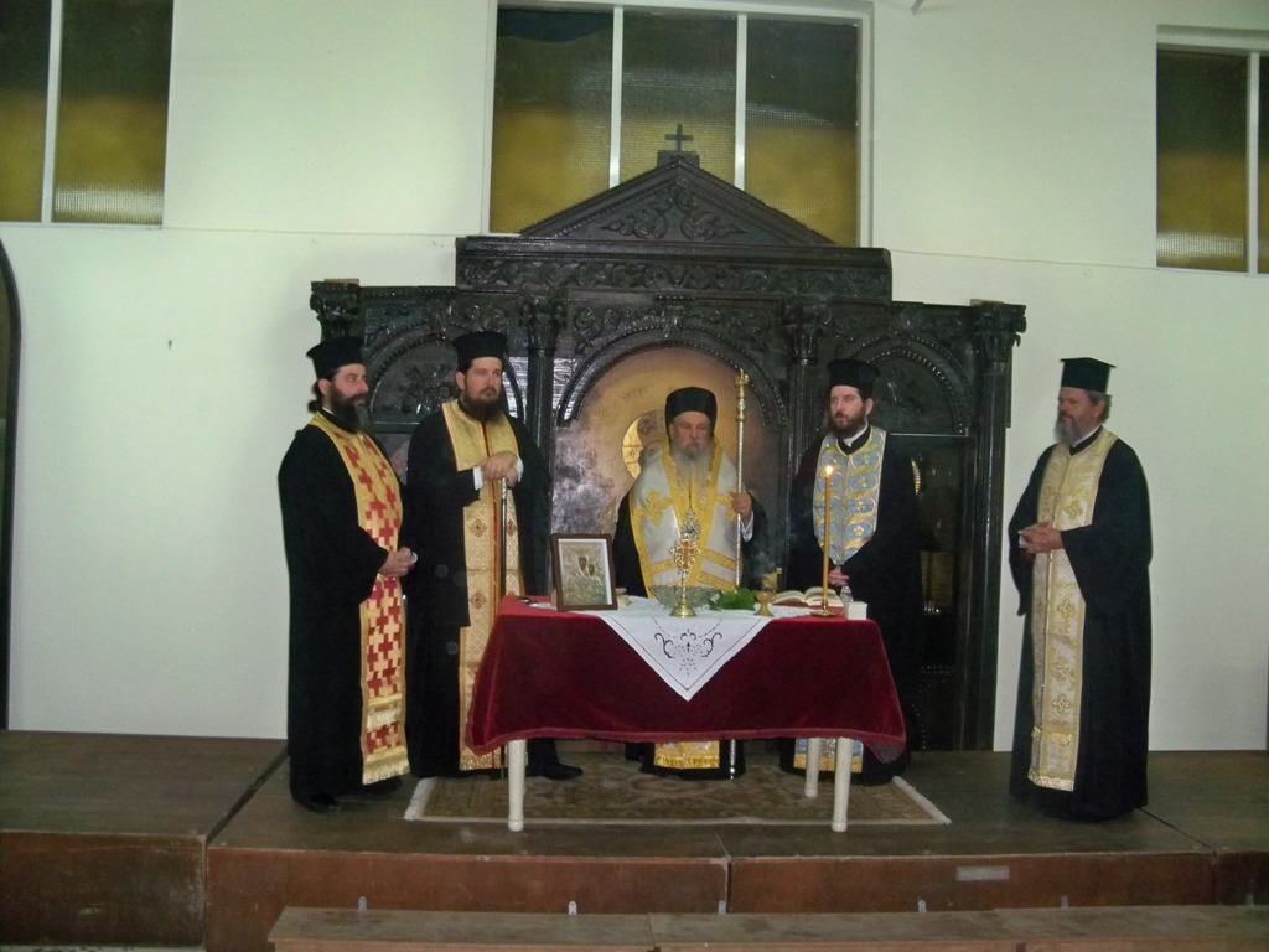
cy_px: 476
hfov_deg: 52.6
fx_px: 1283
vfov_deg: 40.7
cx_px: 634
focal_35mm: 35
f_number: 3.5
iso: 320
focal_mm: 6.2
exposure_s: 1/30
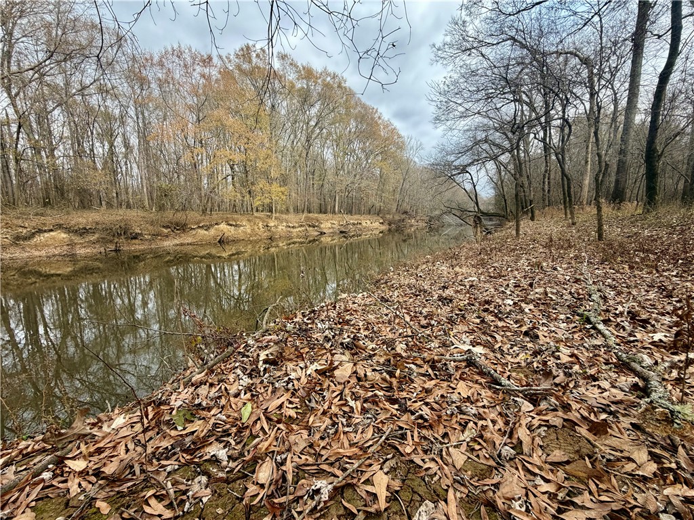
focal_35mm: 14
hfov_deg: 102.1
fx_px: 281
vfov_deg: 85.7
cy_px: 260
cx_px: 347
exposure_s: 1/395
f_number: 2.2
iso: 50
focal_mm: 2.22
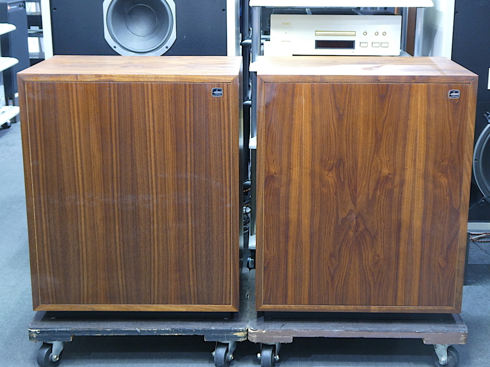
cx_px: 245
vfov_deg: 25.7
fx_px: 807
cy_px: 184
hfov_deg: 33.8
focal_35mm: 57
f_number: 4.2
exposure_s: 1/1.6
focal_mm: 10.3
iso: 200
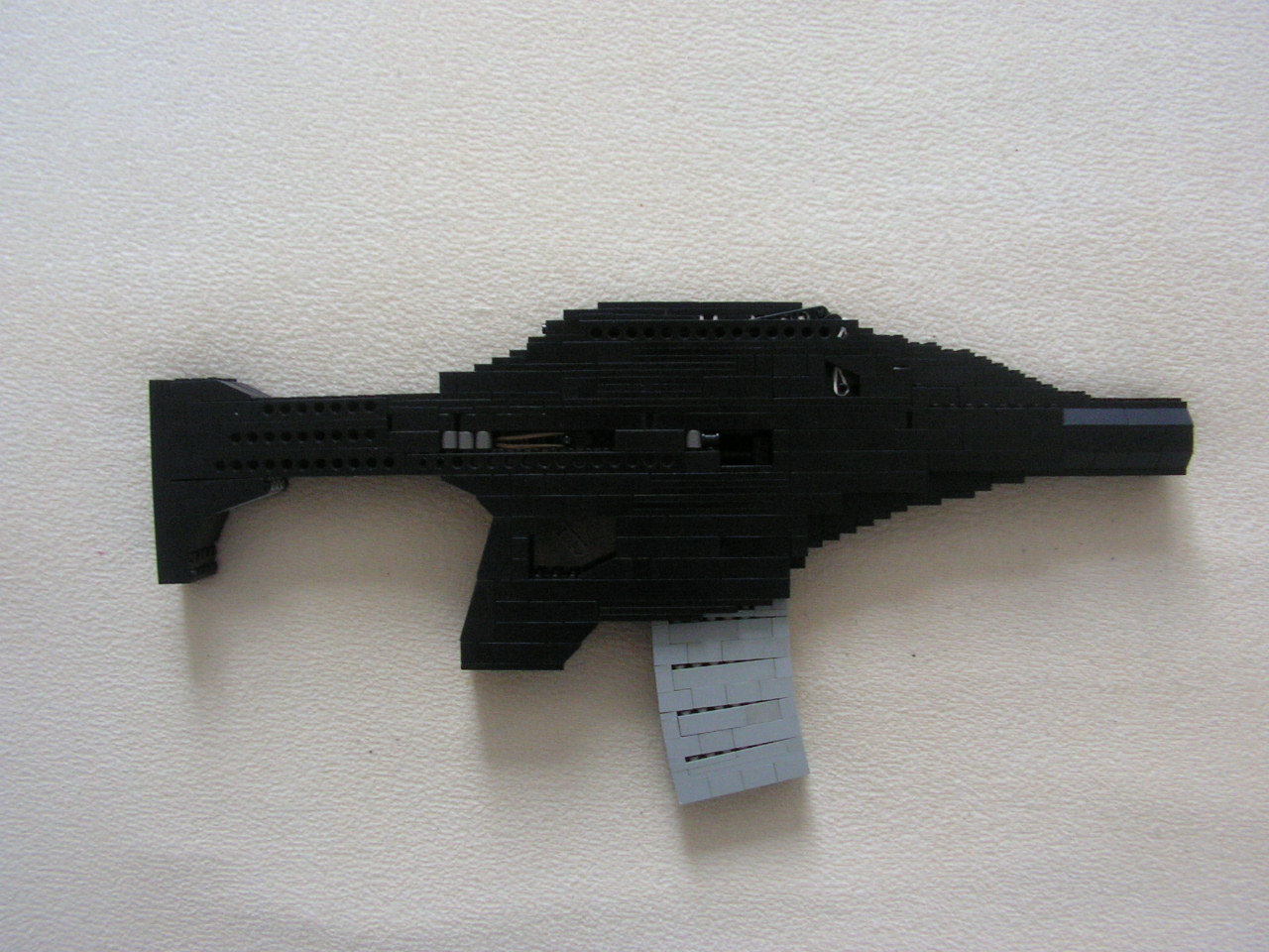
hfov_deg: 51.4
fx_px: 1320
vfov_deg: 39.7
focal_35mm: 36
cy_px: 476
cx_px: 634
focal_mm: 6
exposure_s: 1/15
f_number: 3.2
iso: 200
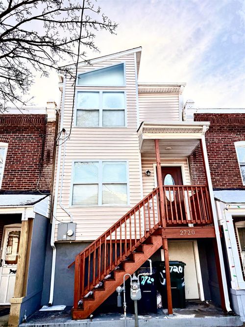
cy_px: 164
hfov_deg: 56.8
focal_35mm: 24
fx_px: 227
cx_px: 122
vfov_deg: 71.6
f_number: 1.78
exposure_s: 1/4673
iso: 125
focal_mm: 6.76
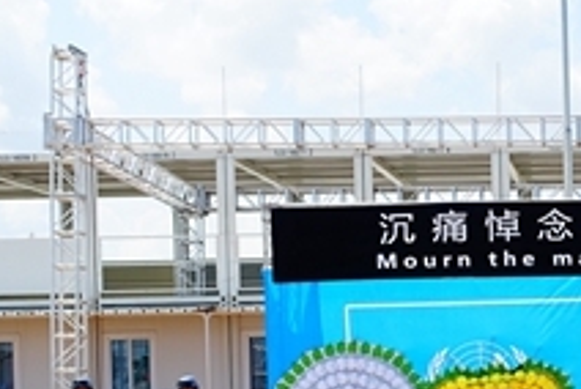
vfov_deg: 12.5
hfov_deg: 18.0
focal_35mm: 108
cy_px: 416
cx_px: 699
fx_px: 1745
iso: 125
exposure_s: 1/160
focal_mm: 14.3
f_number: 4
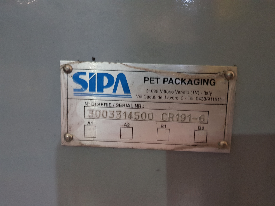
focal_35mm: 26
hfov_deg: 67.3
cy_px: 103
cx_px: 138
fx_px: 207
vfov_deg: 53.1
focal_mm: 4.3
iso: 250
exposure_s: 1/10
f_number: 1.7
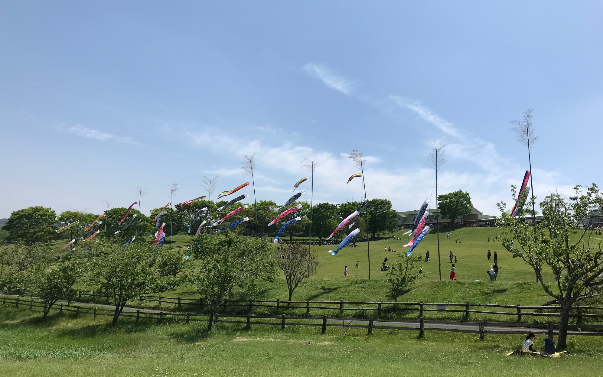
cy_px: 179
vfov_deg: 41.8
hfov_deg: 62.9
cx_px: 300
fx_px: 493
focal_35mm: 30
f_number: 1.8
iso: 20
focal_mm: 3.99
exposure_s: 1/3425
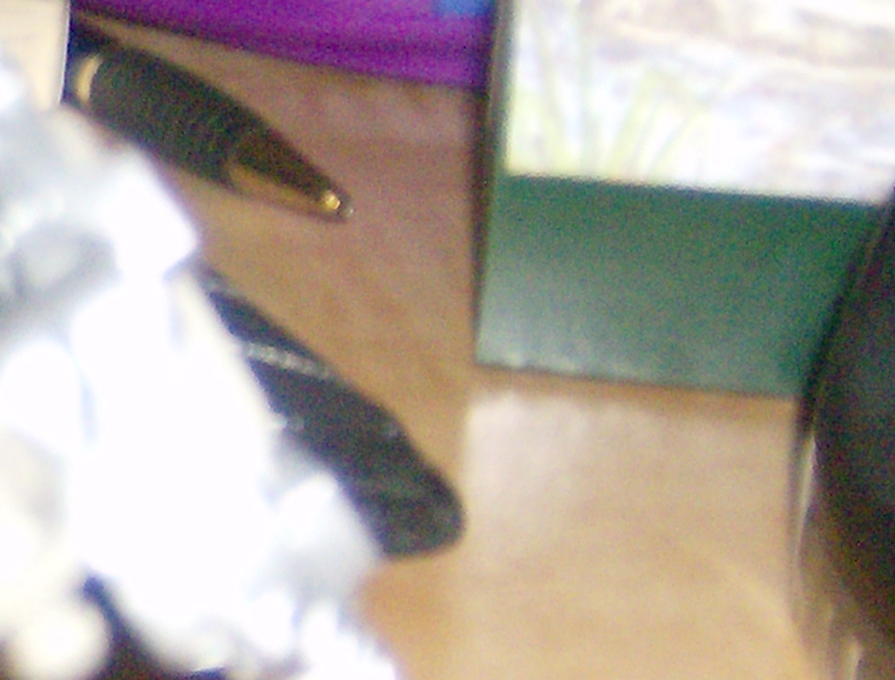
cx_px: -690
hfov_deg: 11.8
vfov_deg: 9.7
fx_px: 4027
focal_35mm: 155
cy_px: 290
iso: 200
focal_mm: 6
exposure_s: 1/60
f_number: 2.8
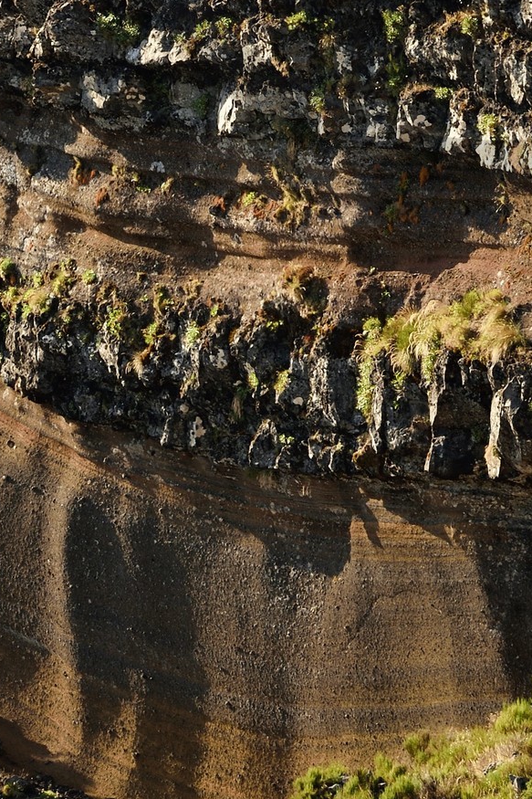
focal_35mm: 549
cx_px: 497
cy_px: -237
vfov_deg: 3.7
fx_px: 12173
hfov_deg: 2.5
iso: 200
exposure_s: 1/100
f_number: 11
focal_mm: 200
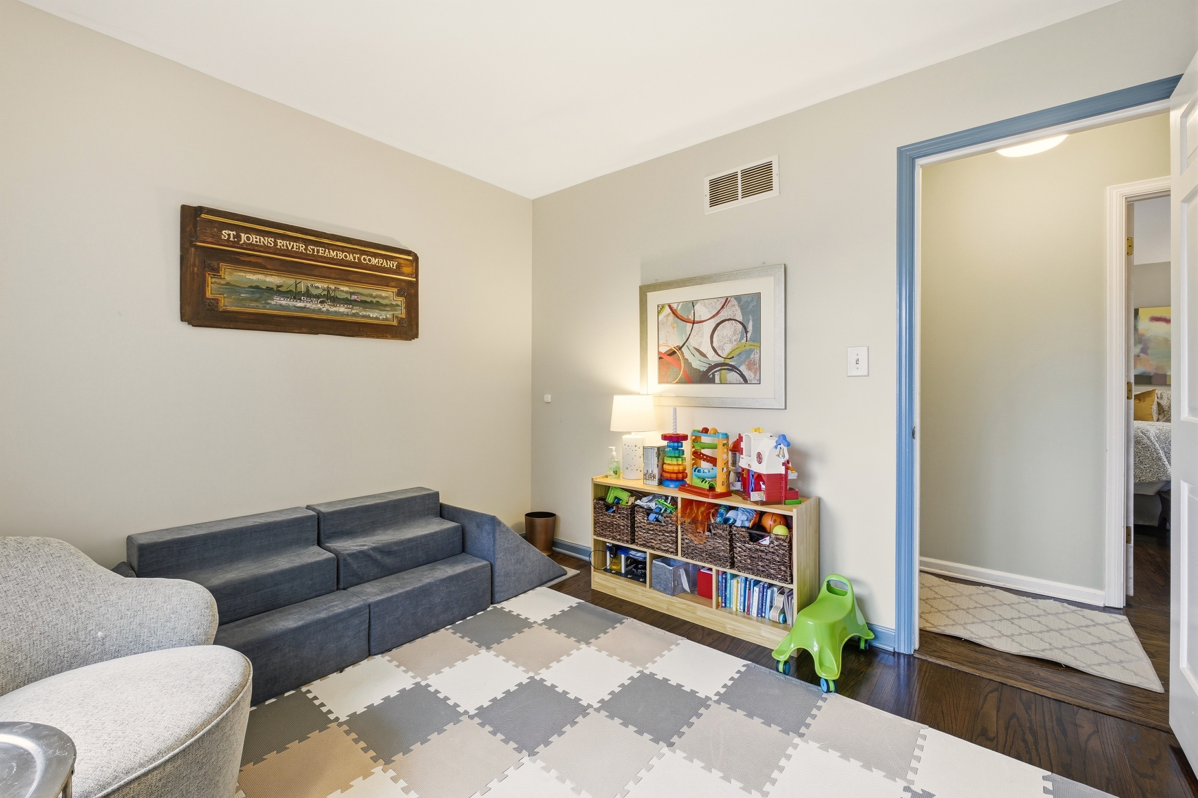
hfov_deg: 100.4
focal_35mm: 15
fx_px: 499
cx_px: 599
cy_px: 399
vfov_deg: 77.3
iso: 400
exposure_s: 1/100
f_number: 9
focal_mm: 10
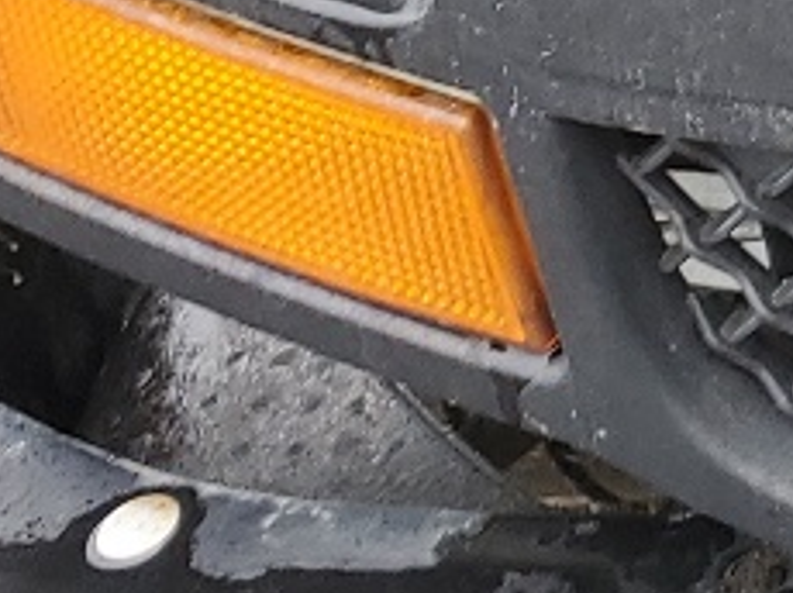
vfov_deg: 7.9
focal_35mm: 181
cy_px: -565
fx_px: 4142
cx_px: 2227
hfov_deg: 9.2
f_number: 1.5
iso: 50
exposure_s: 1/135
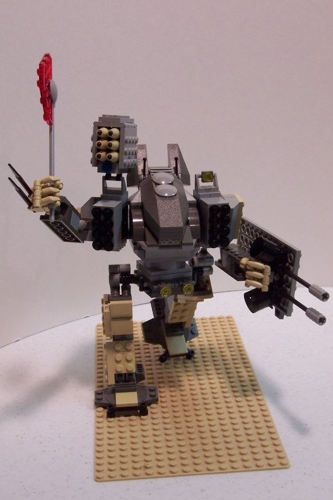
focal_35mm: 63
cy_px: 249
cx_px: 152
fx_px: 874
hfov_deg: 21.6
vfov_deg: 31.9
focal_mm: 10
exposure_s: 1/20
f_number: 4.8
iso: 140
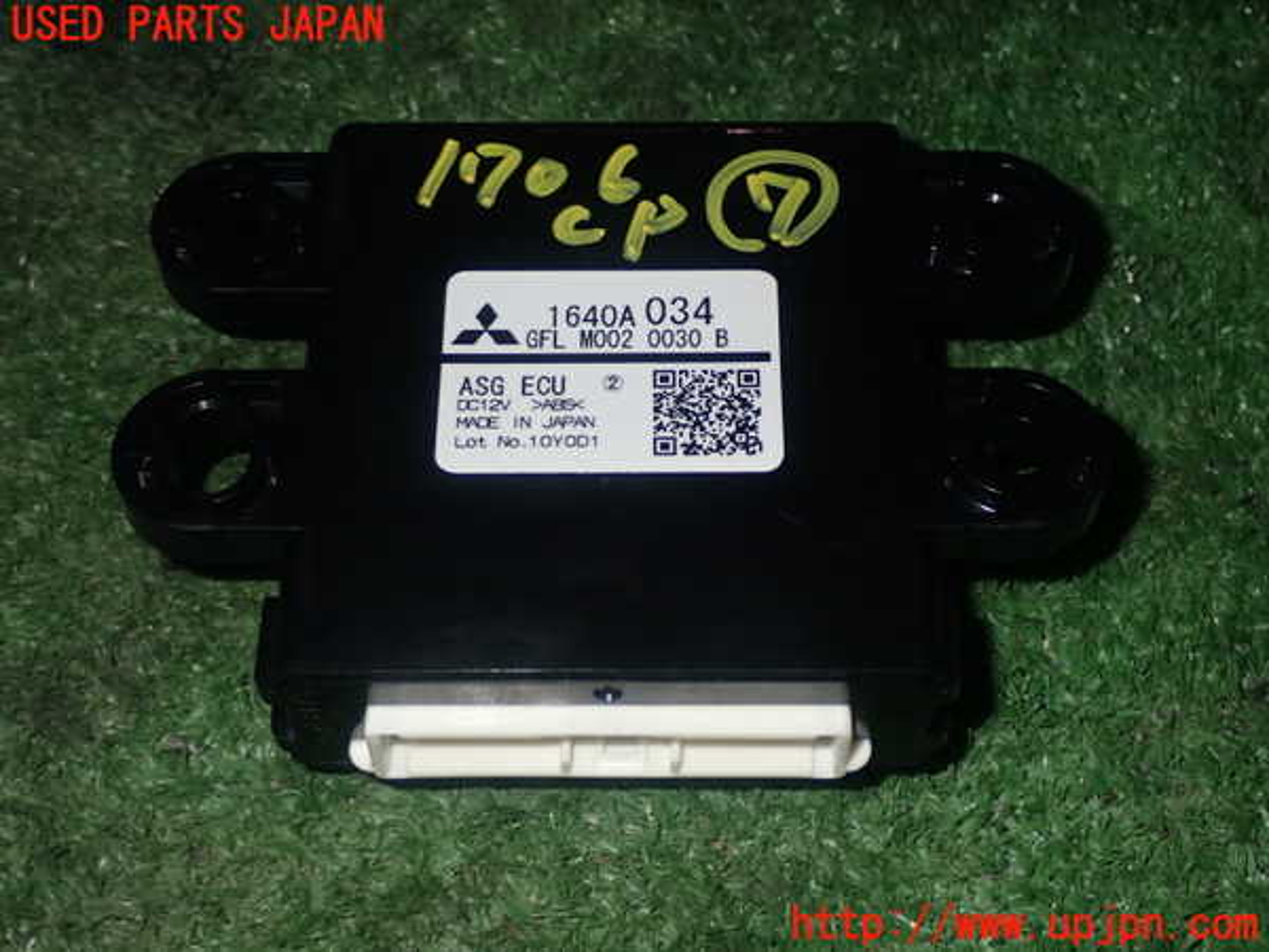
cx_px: 634
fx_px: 2126
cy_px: 476
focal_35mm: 58
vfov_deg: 25.2
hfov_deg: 33.2
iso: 250
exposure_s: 1/60
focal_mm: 10.35
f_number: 10
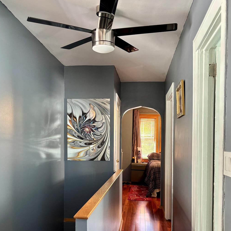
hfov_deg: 47.2
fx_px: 264
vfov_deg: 46.5
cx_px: 119
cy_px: 153
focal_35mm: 35
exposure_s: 1/60
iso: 200
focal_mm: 5.96
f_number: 1.6
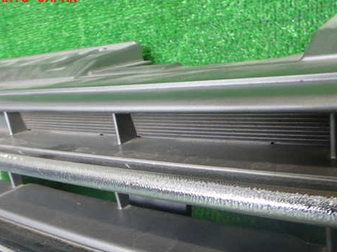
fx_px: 379
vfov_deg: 36.6
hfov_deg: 47.9
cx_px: 163
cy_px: 152
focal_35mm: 39
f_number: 2.3
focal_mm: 5.4
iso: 200
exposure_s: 1/40
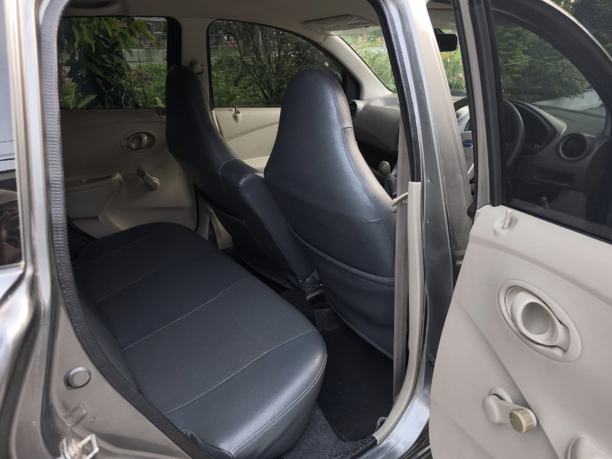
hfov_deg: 73.9
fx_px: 407
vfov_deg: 58.9
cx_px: 306
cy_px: 230
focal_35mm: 23
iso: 50
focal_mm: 6.57
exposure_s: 1/2663
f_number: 1.6
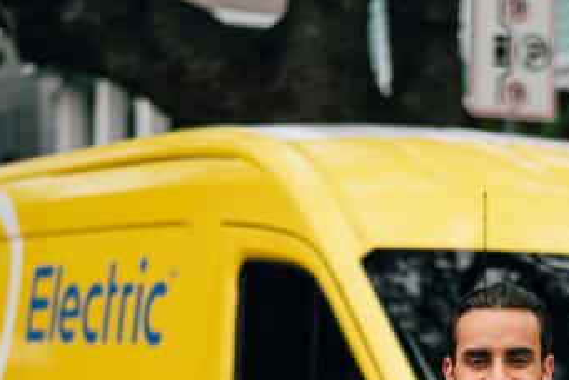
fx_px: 2373
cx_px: 554
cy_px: 554
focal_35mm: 150
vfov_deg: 9.0
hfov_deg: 13.5
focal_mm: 50
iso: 100
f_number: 1.4
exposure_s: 1/1250
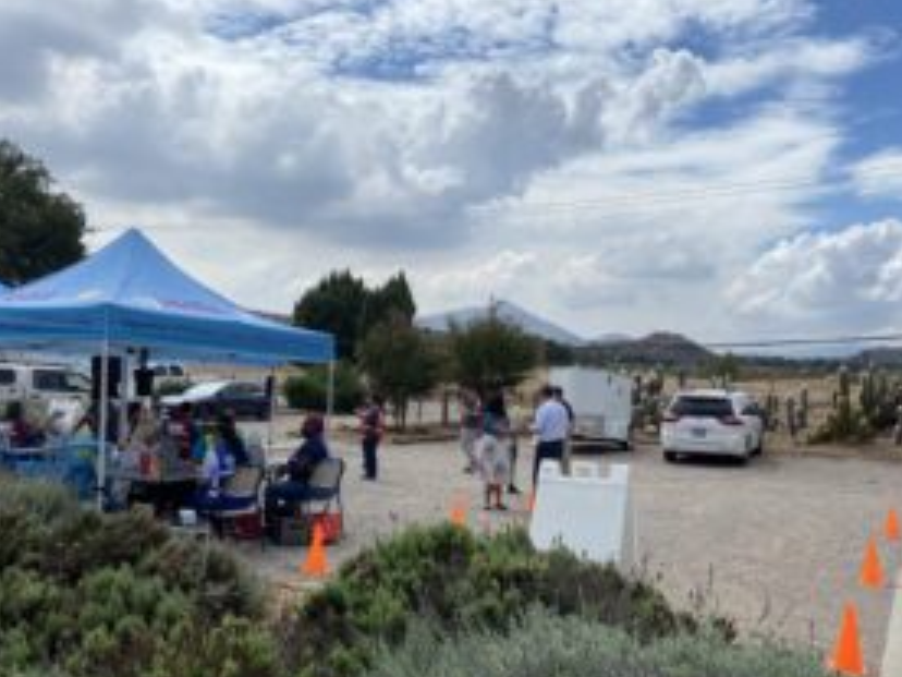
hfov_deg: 55.3
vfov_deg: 42.7
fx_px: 860
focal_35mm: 33
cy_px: 417
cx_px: 493
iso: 32
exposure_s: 1/5495
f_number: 1.8
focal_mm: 4.25
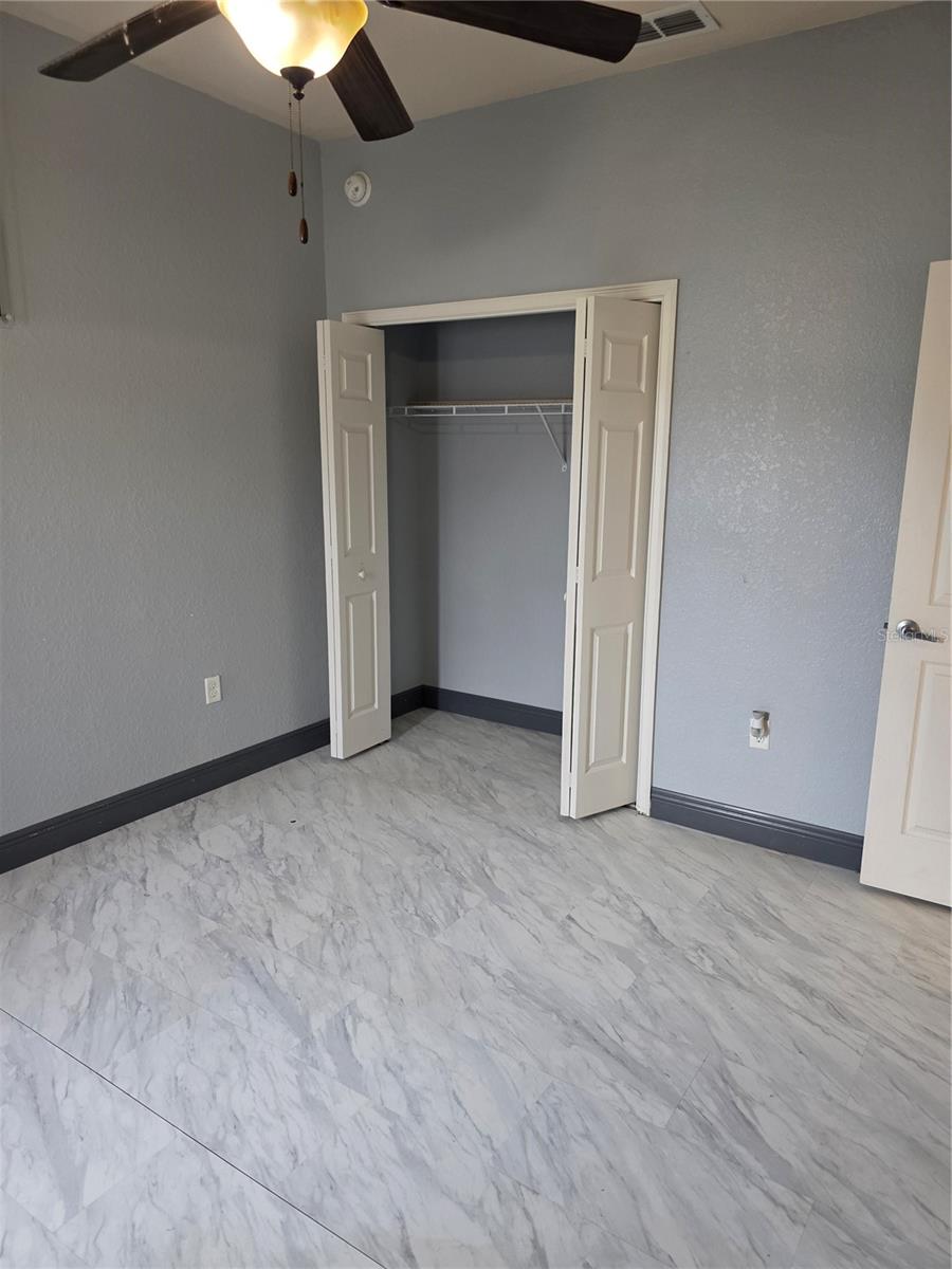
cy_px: 634
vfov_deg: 73.9
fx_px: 843
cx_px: 476
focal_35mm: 23
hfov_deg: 58.9
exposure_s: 1/120
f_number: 1.7
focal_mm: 6.3
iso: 320
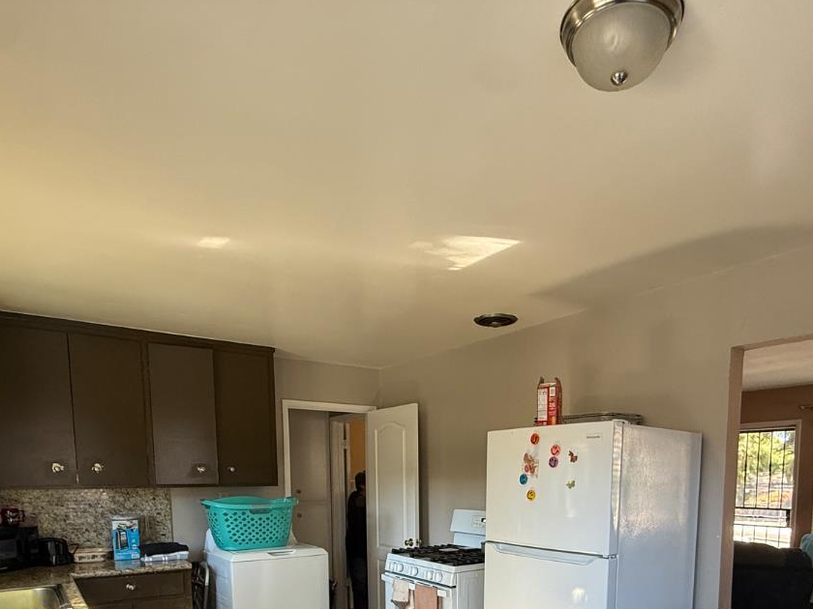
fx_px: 587
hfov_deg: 69.0
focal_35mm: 25
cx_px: 468
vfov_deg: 49.4
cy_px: 540
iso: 250
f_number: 2.2
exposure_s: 1/99
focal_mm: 2.22
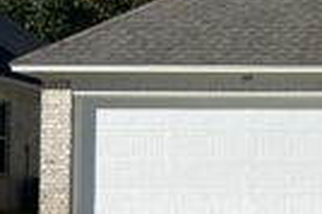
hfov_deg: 17.6
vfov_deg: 13.5
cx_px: 519
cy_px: 165
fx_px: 902
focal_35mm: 101
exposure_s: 1/6135
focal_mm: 4.2
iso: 32
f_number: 1.6
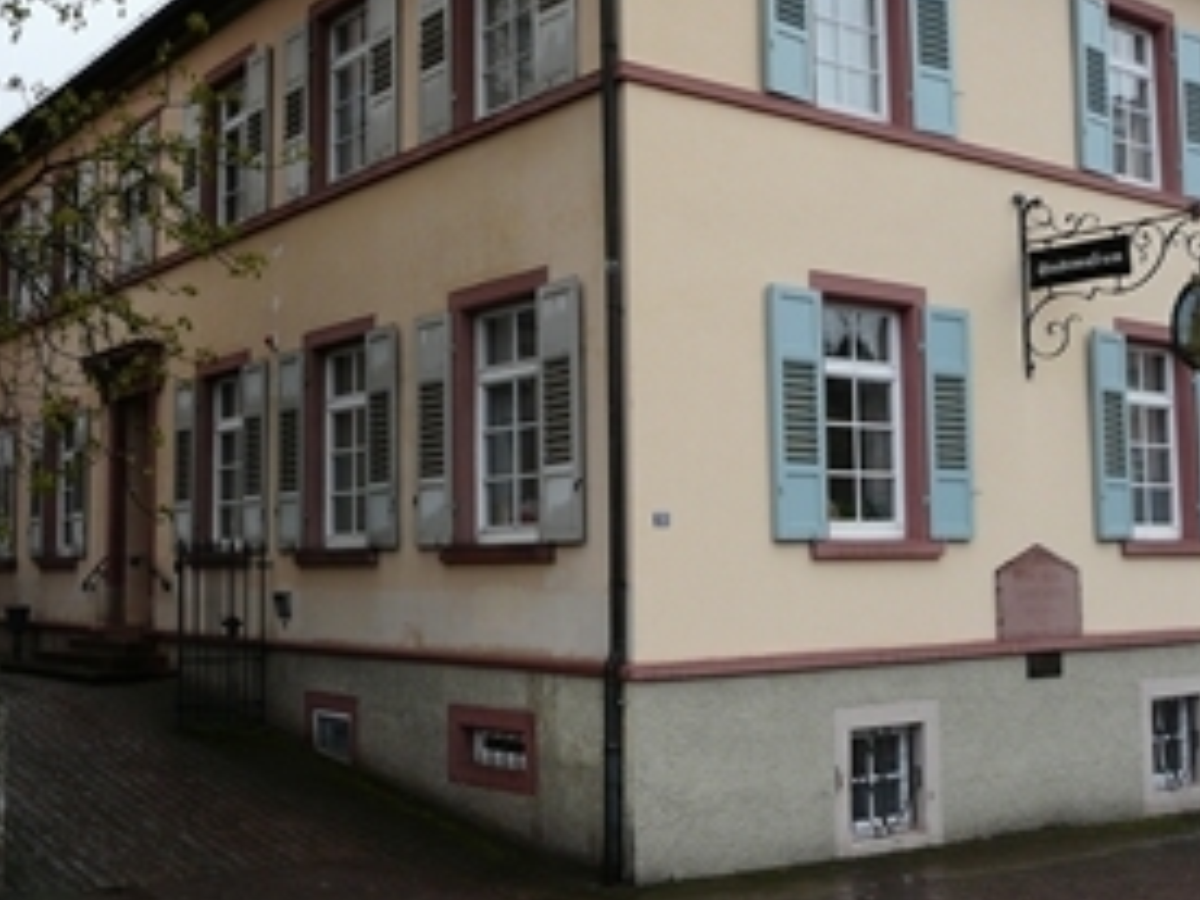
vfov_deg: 32.1
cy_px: 396
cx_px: 548
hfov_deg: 42.0
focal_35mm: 45
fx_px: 1560
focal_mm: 5
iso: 100
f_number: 4
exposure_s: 1/200
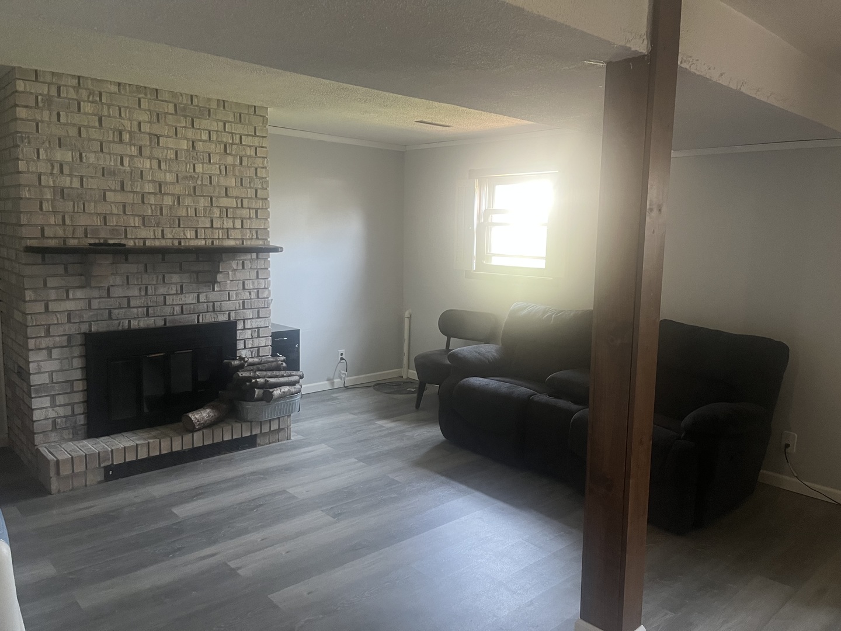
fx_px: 632
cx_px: 420
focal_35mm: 26
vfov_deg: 53.1
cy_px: 316
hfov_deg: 67.3
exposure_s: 1/60
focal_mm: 5.1
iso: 160
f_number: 1.6
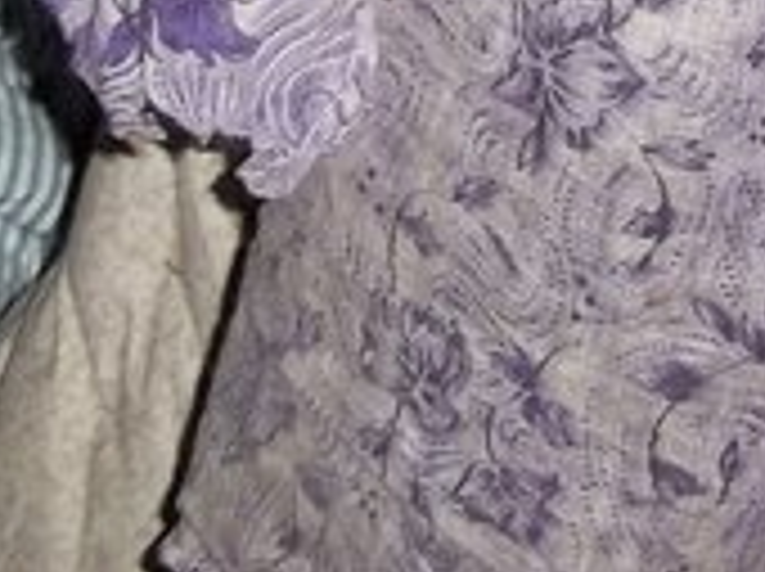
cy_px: -1139
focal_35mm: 217
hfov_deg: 9.0
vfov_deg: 6.3
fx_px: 4789
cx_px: 1035
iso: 160
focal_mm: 6.5
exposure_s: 1/30
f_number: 3.1
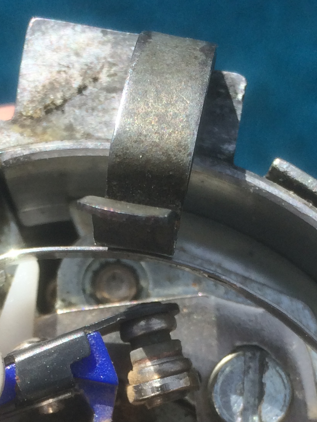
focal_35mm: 86
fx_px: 1051
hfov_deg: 17.1
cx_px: 103
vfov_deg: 21.8
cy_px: 442
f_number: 2.2
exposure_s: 1/1109
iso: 32
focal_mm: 4.15
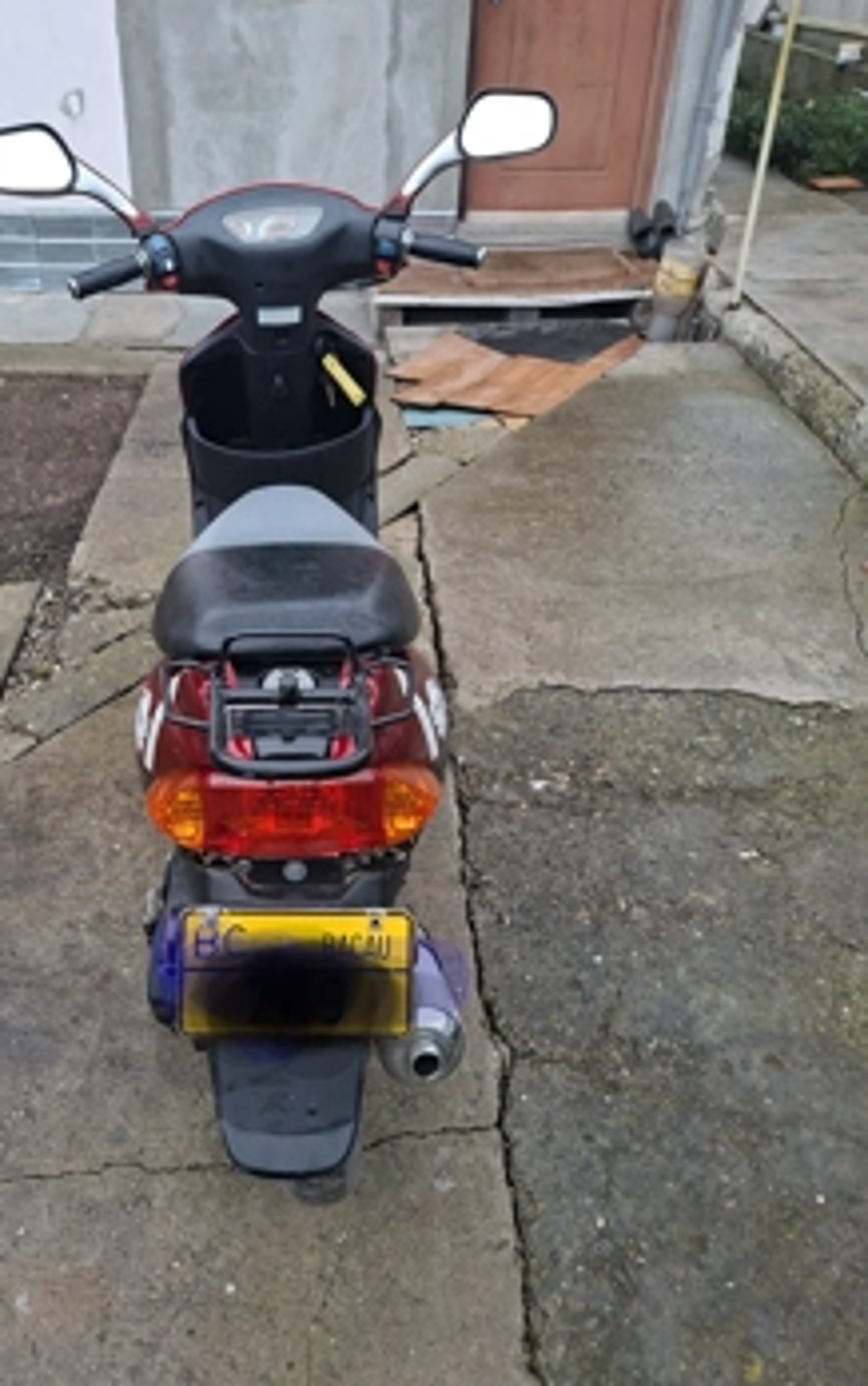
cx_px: 315
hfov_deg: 44.2
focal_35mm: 28
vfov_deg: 66.4
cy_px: 681
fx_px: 1058
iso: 50
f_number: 1.8
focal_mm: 5.54
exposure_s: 1/114
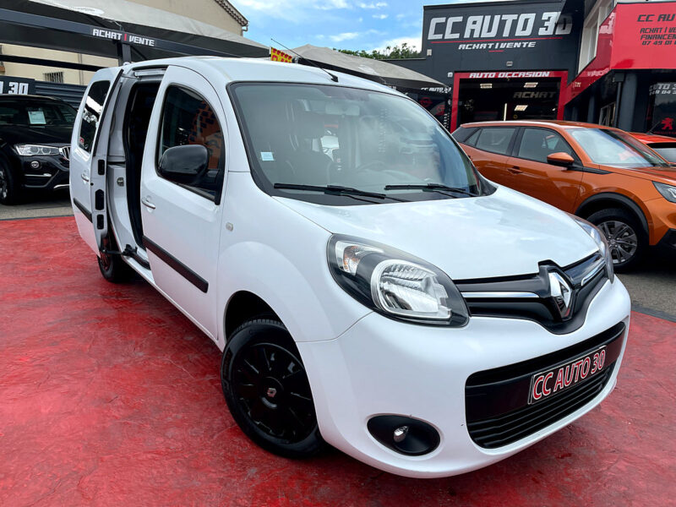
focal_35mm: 26
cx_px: 338
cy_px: 254
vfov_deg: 53.1
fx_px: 508
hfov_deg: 67.3
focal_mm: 4.2
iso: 32
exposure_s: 1/1742
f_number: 1.6
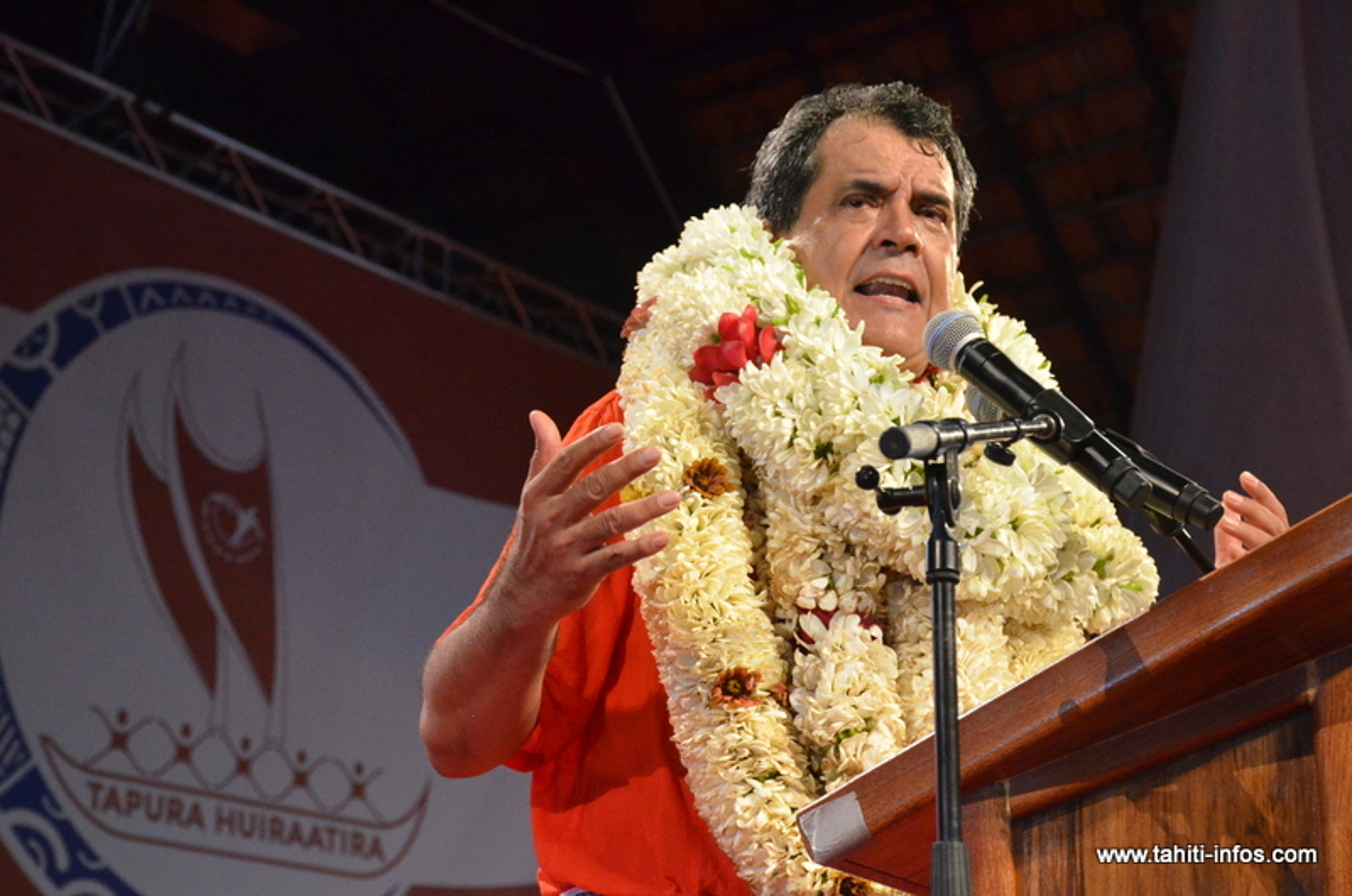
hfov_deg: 26.0
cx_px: 676
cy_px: 448
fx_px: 2923
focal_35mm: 78
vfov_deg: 17.4
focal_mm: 52
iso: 4000
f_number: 6.3
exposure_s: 1/160
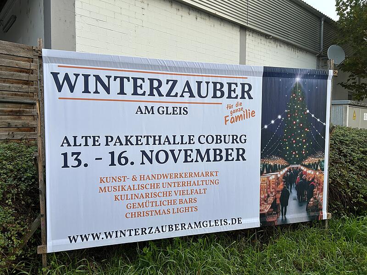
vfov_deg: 53.1
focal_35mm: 26
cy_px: 138
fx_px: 276
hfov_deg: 67.3
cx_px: 184
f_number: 1.5
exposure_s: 1/873
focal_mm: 5.7
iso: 50
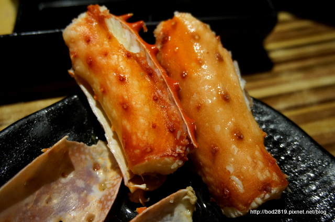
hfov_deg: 48.0
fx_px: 376
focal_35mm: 40
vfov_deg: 32.9
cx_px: 168
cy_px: 111
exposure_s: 1/60
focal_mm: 27
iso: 1600
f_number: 4.5
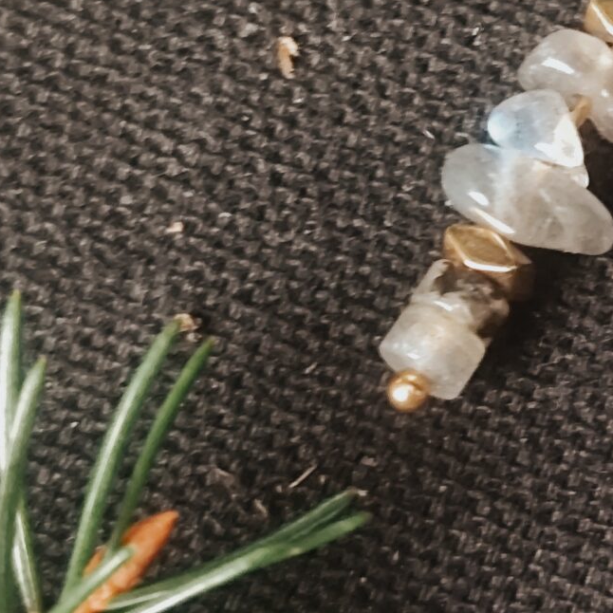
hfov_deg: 10.7
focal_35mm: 161
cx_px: 734
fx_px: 3226
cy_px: 66
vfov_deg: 10.8
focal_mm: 6.19
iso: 1000
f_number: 1.65
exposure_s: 1/25
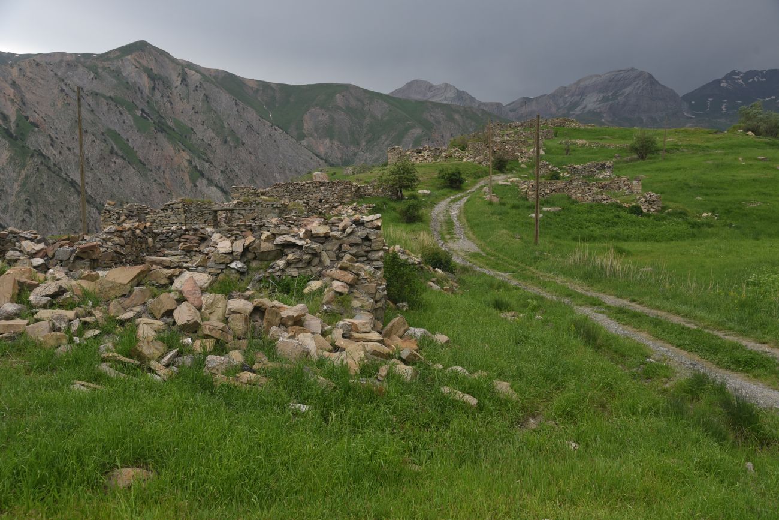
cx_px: 390
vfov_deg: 33.4
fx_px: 866
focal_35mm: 40
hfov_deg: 48.5
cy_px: 260
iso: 400
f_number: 7.1
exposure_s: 1/125
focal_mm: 40
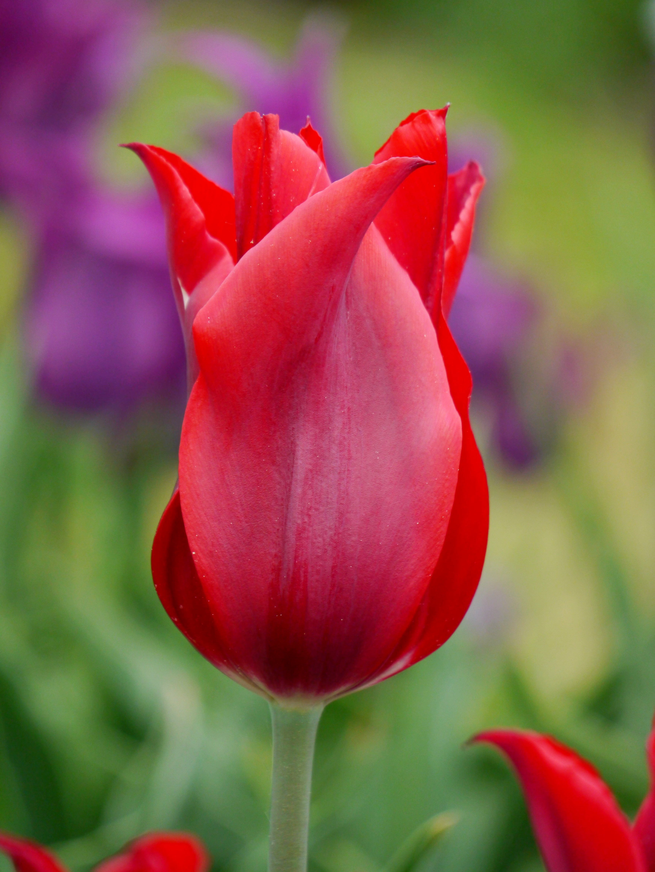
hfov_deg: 5.0
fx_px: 7563
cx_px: 328
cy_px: 436
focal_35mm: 300
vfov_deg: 6.6
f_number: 5.6
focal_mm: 150
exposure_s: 1/320
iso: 640
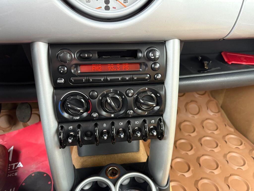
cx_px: 127
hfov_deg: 67.3
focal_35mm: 26
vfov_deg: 53.1
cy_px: 96
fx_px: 191
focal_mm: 5.96
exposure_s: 1/59
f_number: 1.6
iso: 250
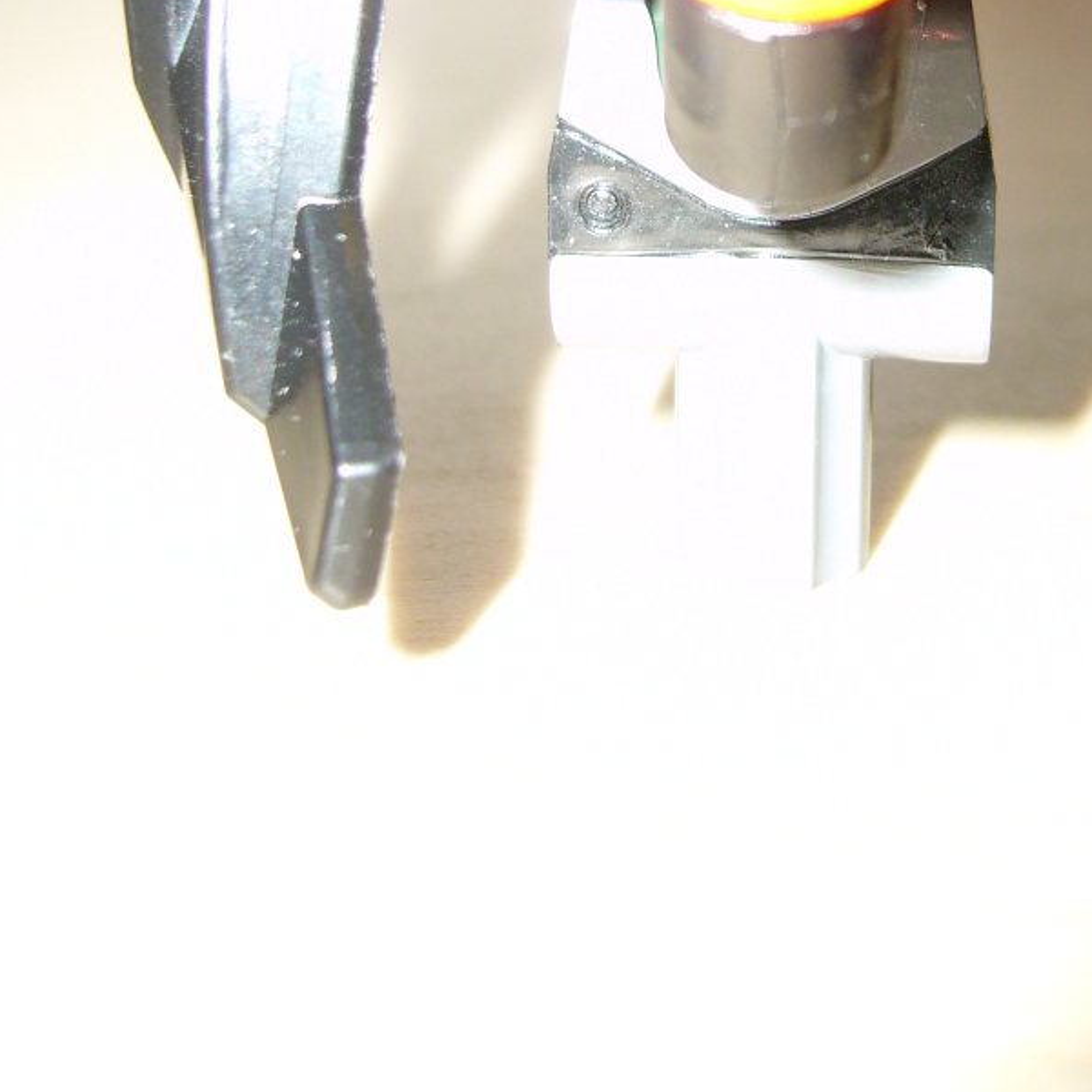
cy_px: -33
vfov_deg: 24.7
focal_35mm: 66
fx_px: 2356
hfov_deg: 25.8
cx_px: 804
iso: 100
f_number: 2.8
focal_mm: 5.8
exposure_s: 1/30
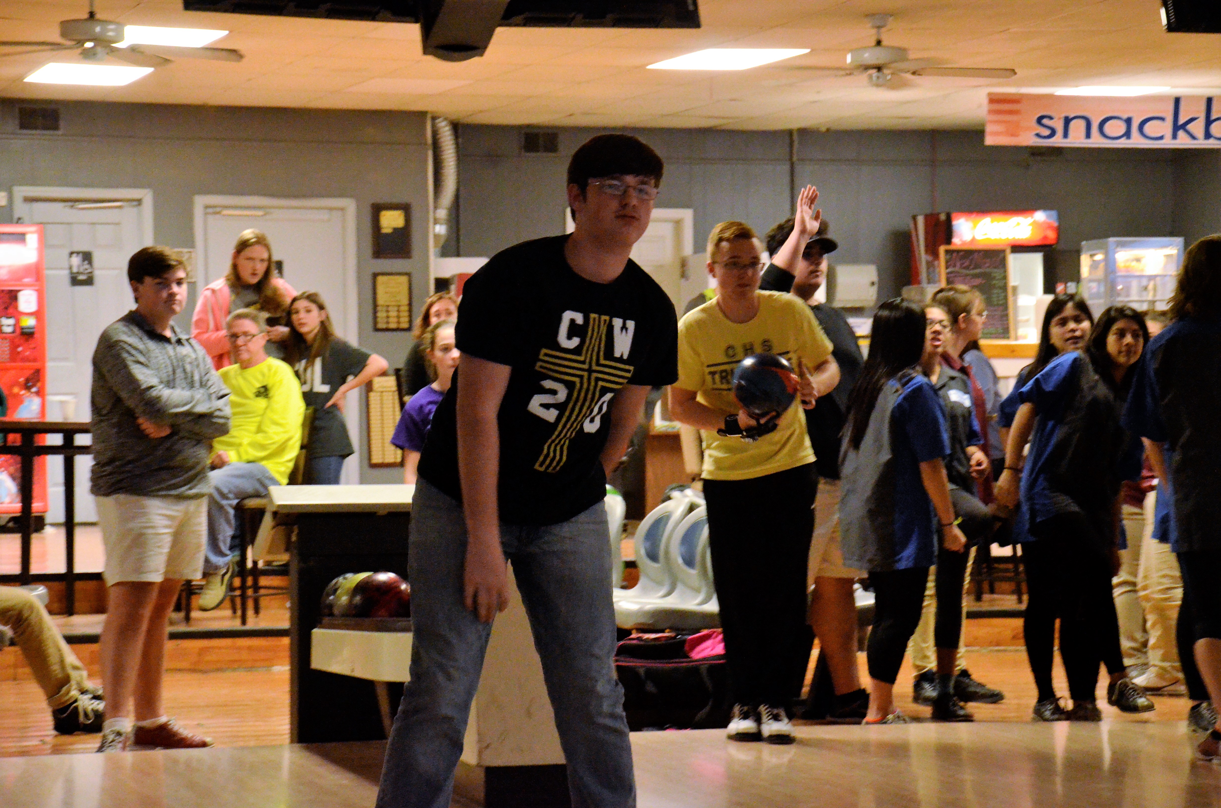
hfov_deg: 18.2
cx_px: 610
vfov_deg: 12.1
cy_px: 404
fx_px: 3808
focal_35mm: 112
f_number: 7.1
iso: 4000
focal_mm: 75
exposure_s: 1/60
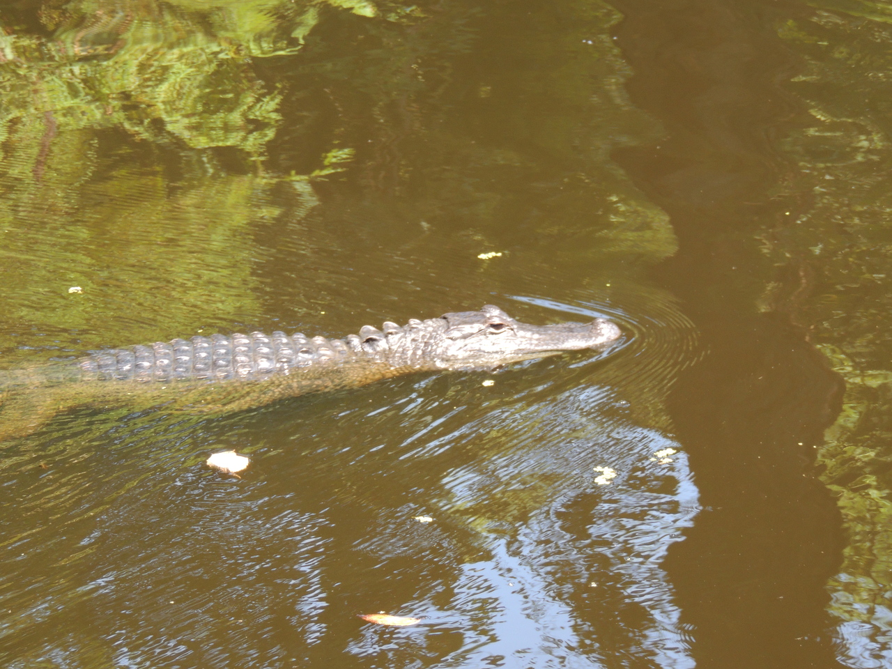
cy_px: 334
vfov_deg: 8.7
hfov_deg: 11.6
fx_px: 4381
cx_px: 446
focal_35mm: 170
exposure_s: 1/125
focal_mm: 30.3
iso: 220
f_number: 4.5
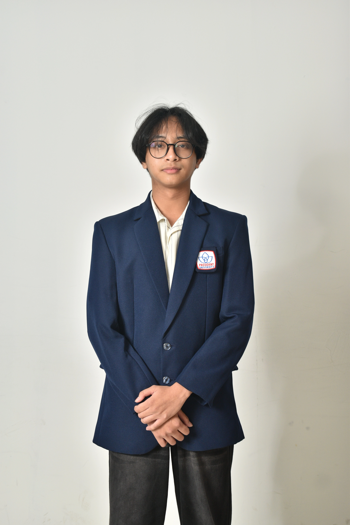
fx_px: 874
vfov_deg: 33.4
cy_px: 262
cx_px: 175
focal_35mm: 60
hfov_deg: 22.6
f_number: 5
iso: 400
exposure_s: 1/160
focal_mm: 40
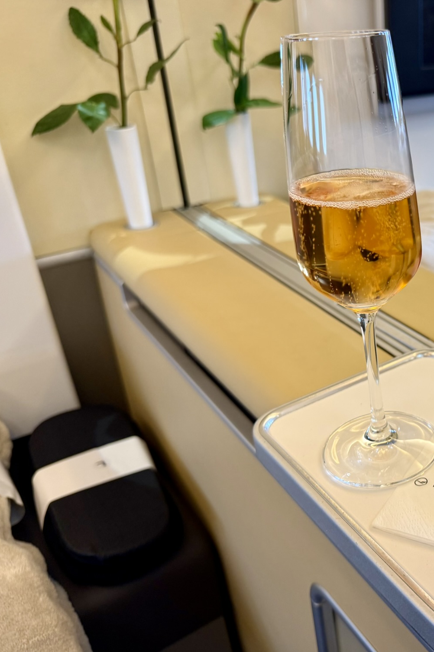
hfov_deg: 35.1
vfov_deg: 55.8
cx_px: 438
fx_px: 615
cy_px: 331
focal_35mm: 34
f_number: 1.78
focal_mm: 6.76
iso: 160
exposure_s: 1/71
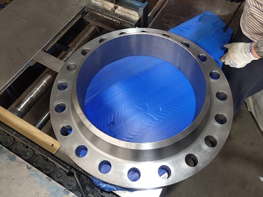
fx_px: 220
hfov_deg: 61.7
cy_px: 98
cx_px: 132
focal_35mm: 29
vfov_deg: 48.2
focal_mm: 4.27
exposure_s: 1/50
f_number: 1.8
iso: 157
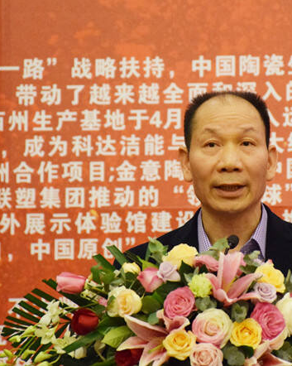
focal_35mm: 259
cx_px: 214
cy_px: 183
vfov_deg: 7.5
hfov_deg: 6.0
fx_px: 2801
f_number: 5.6
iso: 3200
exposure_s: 1/200
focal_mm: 122
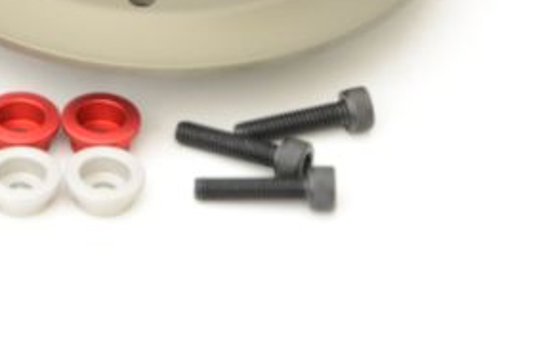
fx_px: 3939
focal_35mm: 260
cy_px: -11
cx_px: -128
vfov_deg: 5.3
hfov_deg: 7.8
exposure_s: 1/250
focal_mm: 62
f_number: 5.6
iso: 400
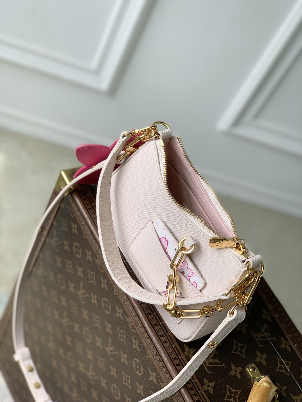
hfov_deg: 28.0
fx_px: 605
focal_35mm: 52
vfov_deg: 36.8
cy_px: 201
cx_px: 151
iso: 16
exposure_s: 1/197
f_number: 2.4
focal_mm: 6
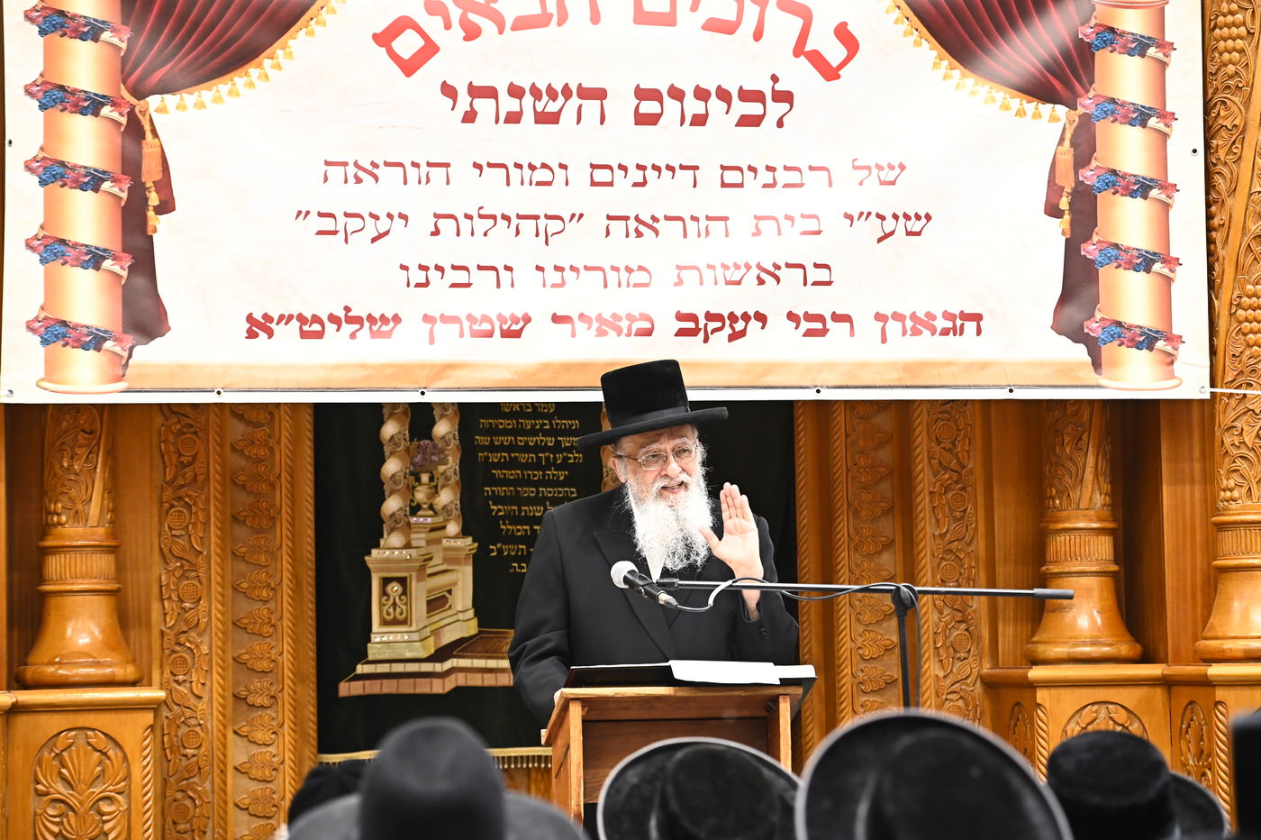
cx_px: 630
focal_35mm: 95
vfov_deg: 14.4
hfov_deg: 21.5
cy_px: 420
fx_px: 3326
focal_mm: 95
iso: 2500
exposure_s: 1/200
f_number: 4
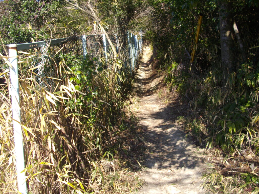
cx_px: 130
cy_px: 97
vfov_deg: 38.7
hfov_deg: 50.1
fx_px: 277
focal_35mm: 37
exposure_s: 1/125
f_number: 5.6
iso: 100
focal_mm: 6.2
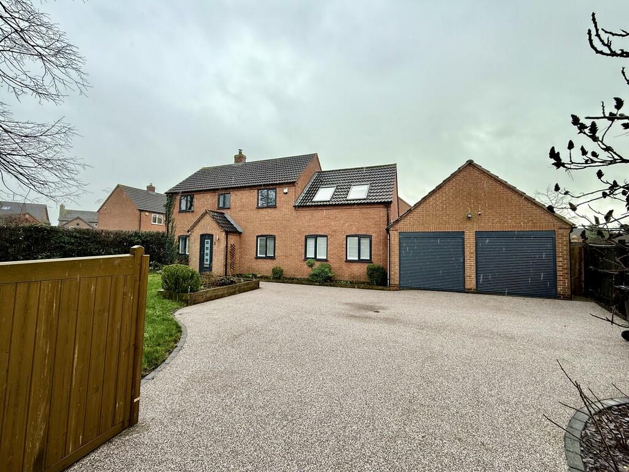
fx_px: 254
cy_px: 236
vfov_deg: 85.7
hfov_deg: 102.1
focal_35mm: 14
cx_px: 314
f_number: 2.2
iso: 50
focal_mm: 2.22
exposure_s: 1/472
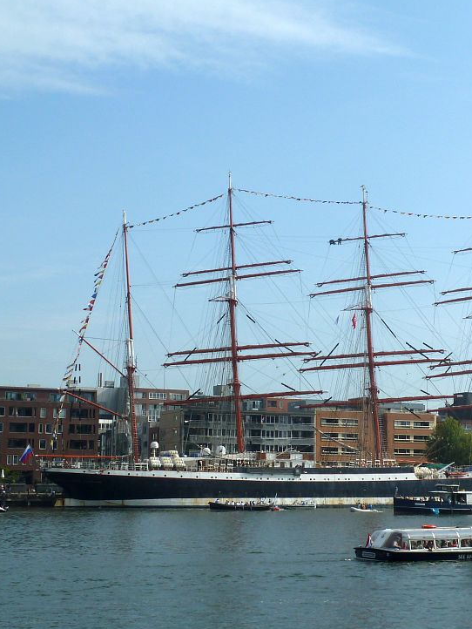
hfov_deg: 21.5
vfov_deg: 28.5
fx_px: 1236
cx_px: 344
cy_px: 324
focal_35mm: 68
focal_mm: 7.9
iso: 80
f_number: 5.6
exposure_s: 1/400
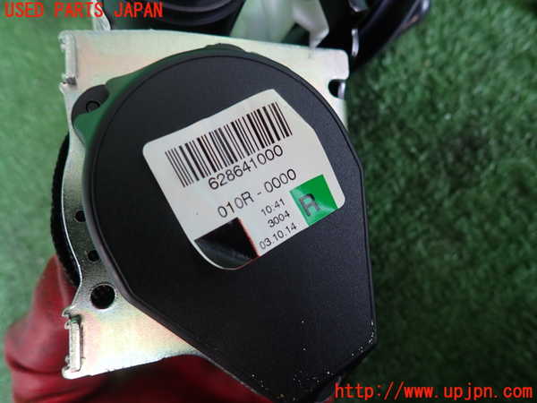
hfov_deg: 69.4
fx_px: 388
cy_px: 202
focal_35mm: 25
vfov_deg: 54.9
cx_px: 268
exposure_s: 1/50
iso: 200
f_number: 2
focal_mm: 4.5
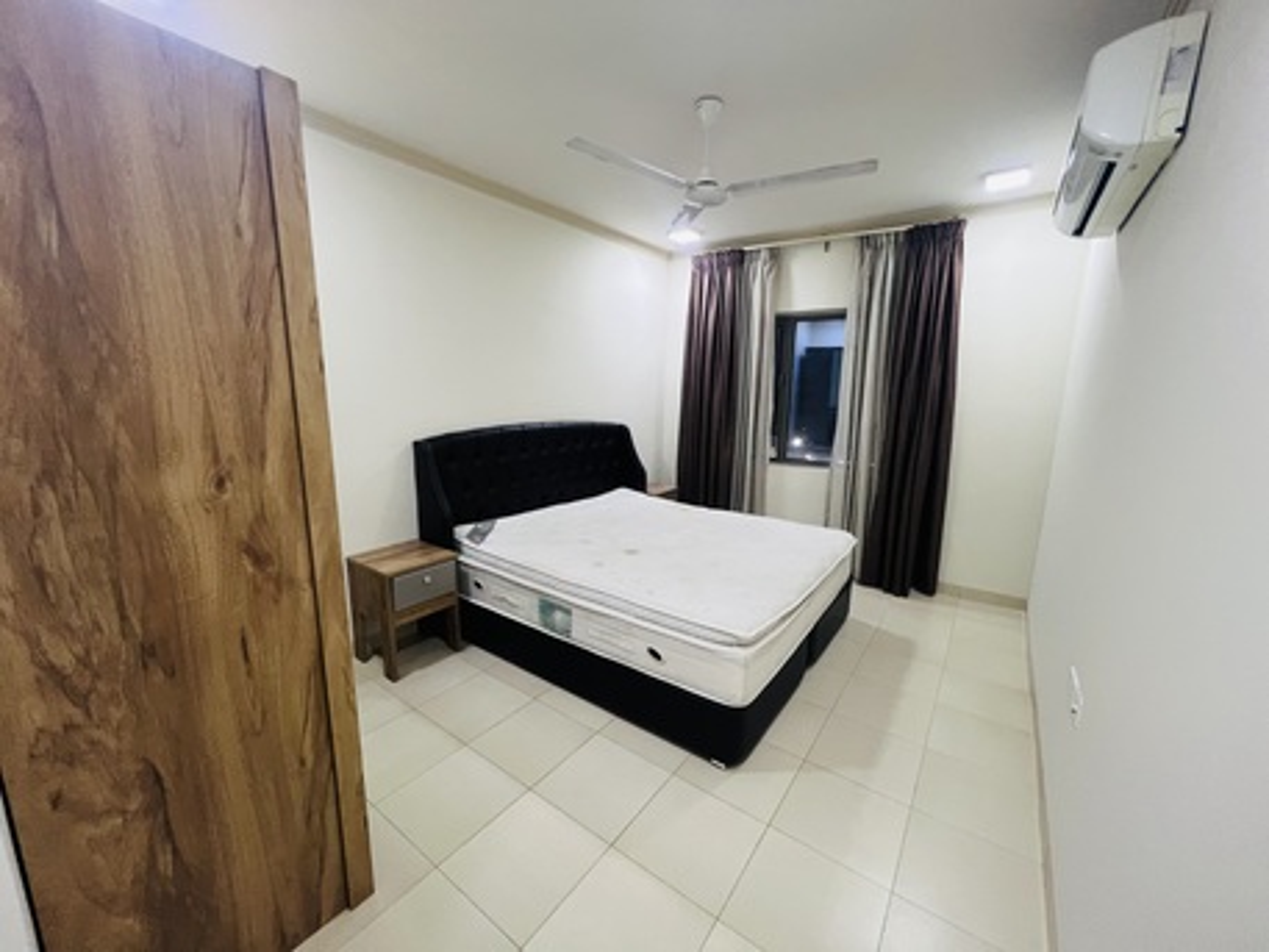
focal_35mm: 13
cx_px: 634
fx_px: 477
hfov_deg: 106.2
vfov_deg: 89.9
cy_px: 476
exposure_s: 1/50
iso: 200
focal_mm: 1.57
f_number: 1.8
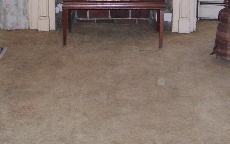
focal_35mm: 77
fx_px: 483
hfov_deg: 26.8
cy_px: -25
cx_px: 104
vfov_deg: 16.3
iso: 140
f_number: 2.8
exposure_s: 1/60
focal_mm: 5.5
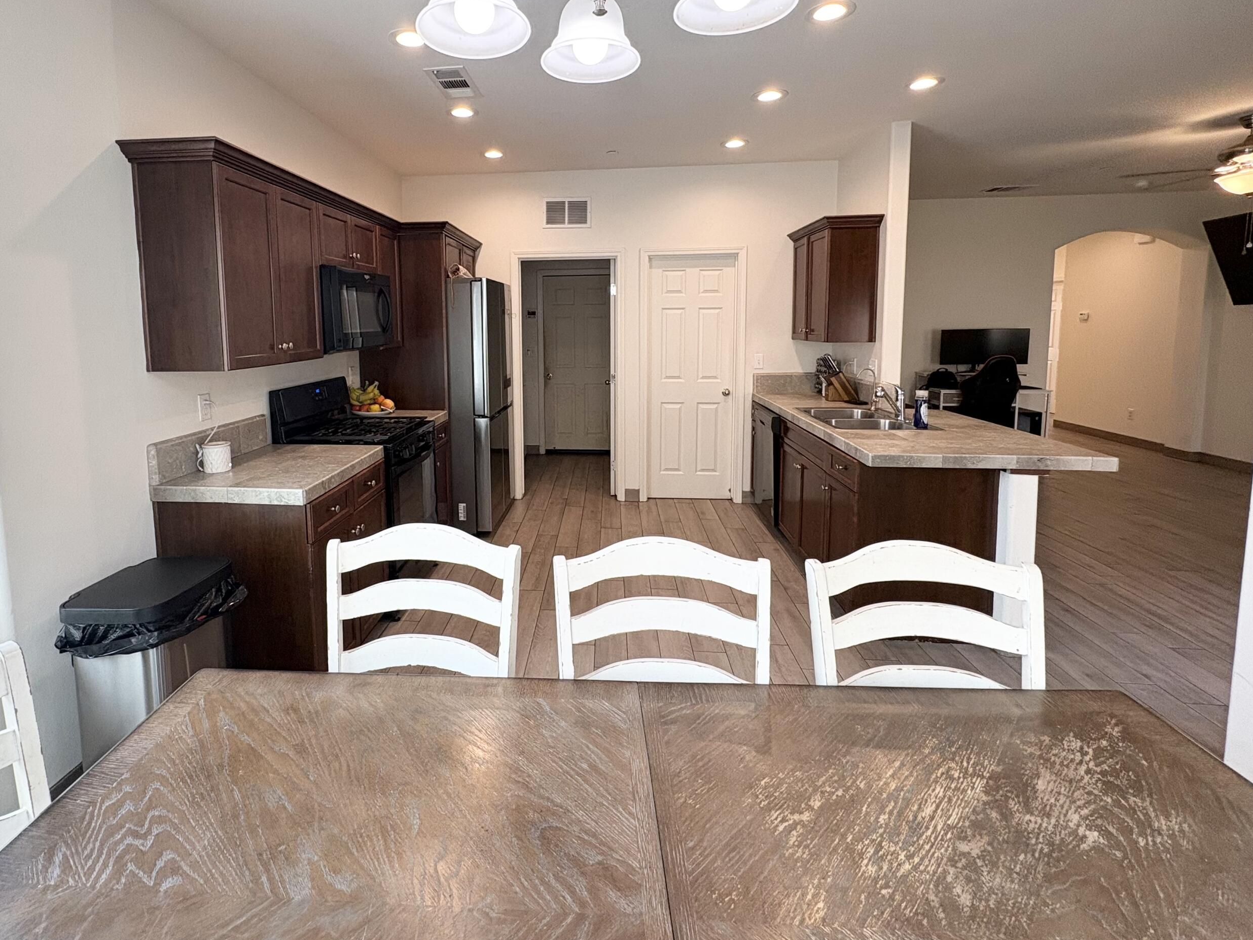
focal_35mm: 17
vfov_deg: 74.0
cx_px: 549
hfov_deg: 90.6
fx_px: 615
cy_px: 380
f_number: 2.2
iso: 160
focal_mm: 2.22
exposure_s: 1/120
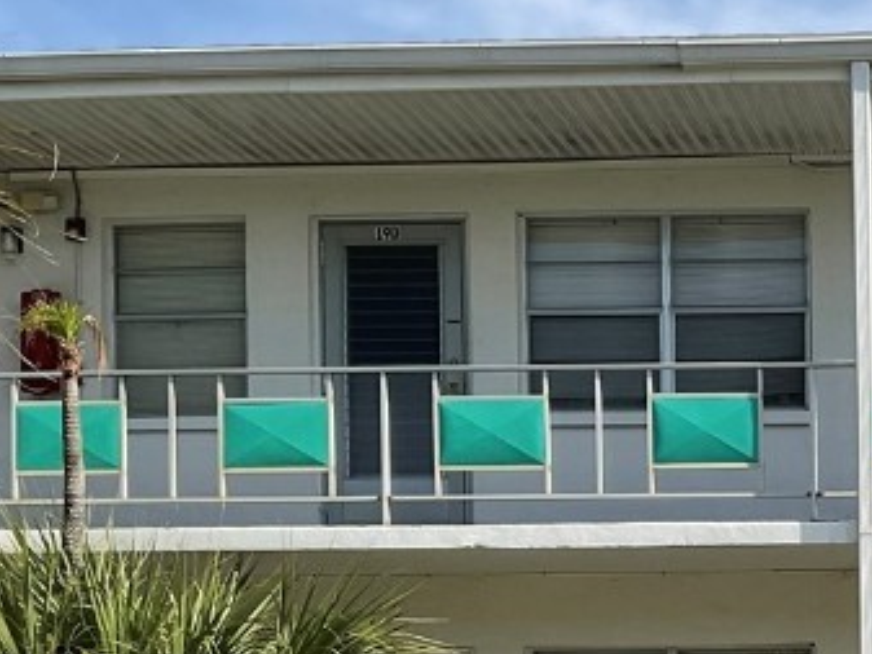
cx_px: 950
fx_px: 2218
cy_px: 763
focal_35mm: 88
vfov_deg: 16.2
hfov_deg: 21.2
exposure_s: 1/1577
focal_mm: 3
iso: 16
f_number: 1.8
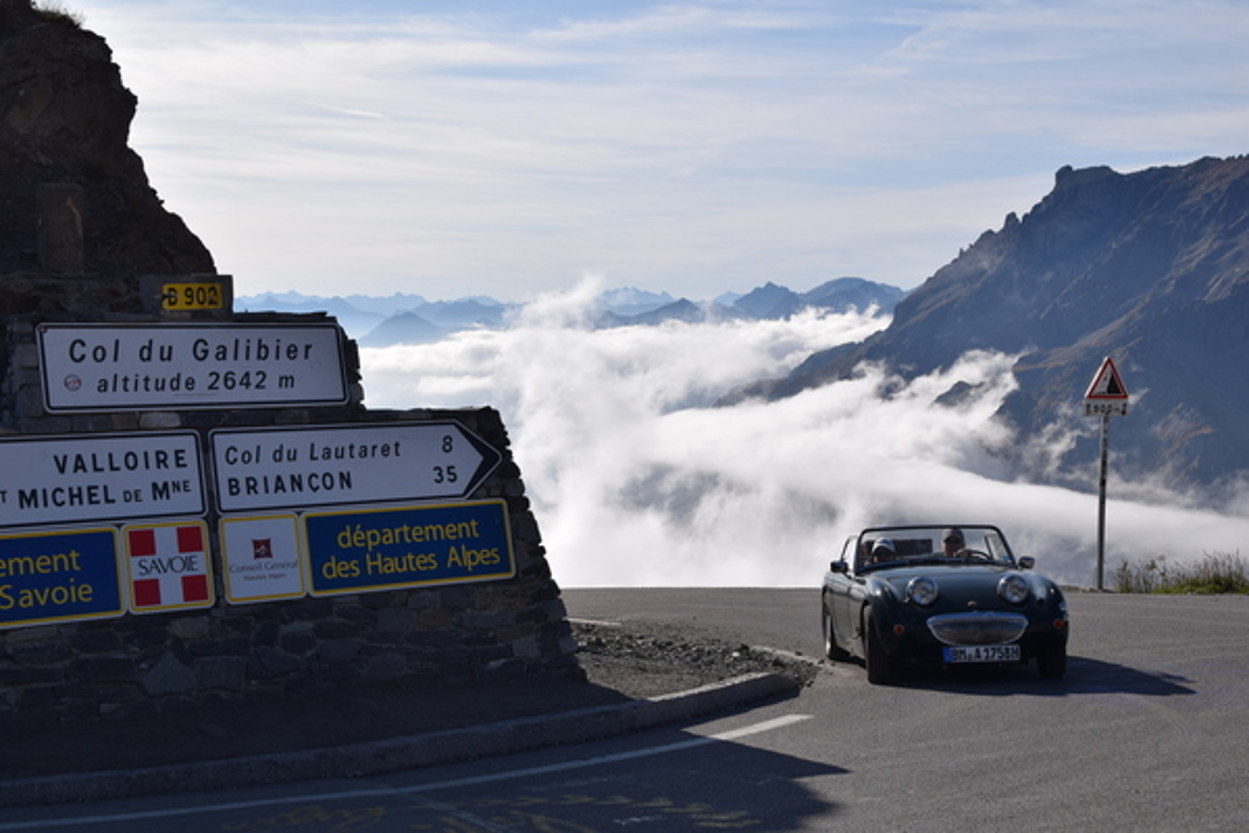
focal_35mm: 52
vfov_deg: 25.8
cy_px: 416
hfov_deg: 37.9
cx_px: 624
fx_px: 1821
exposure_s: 1/500
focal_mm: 35
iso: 200
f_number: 11
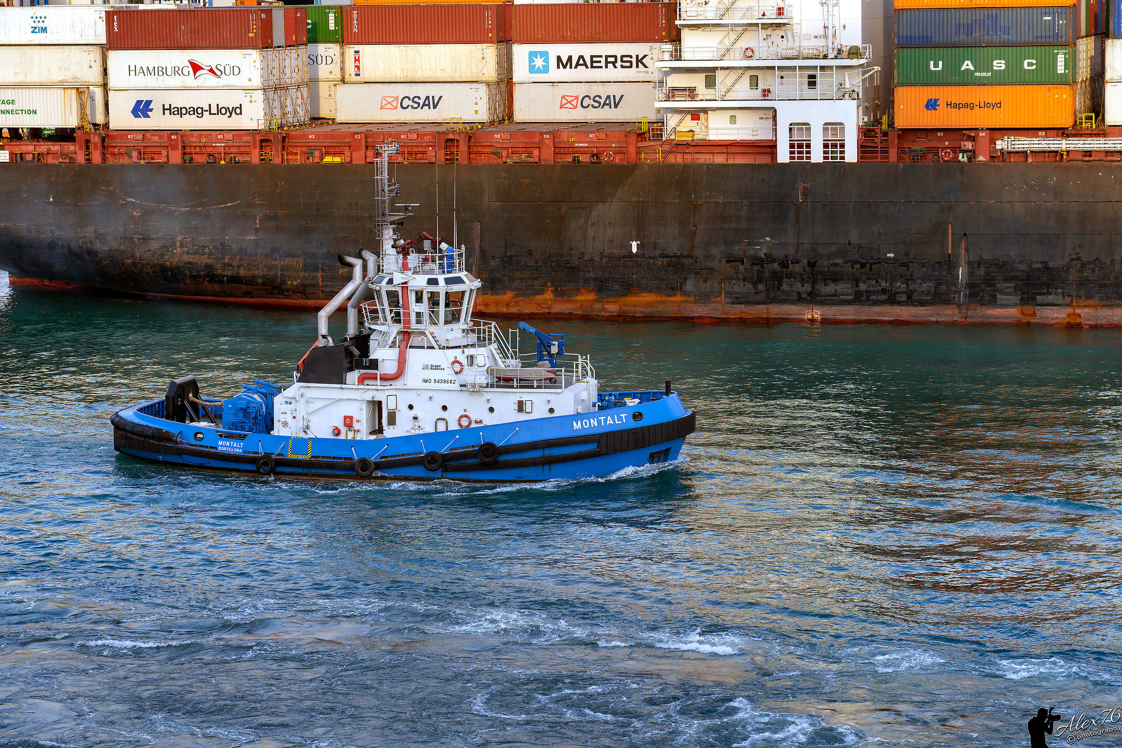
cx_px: 561
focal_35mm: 105
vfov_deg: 13.0
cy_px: 374
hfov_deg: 19.5
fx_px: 3272
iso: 100
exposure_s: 1/80
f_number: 6.3
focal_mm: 105
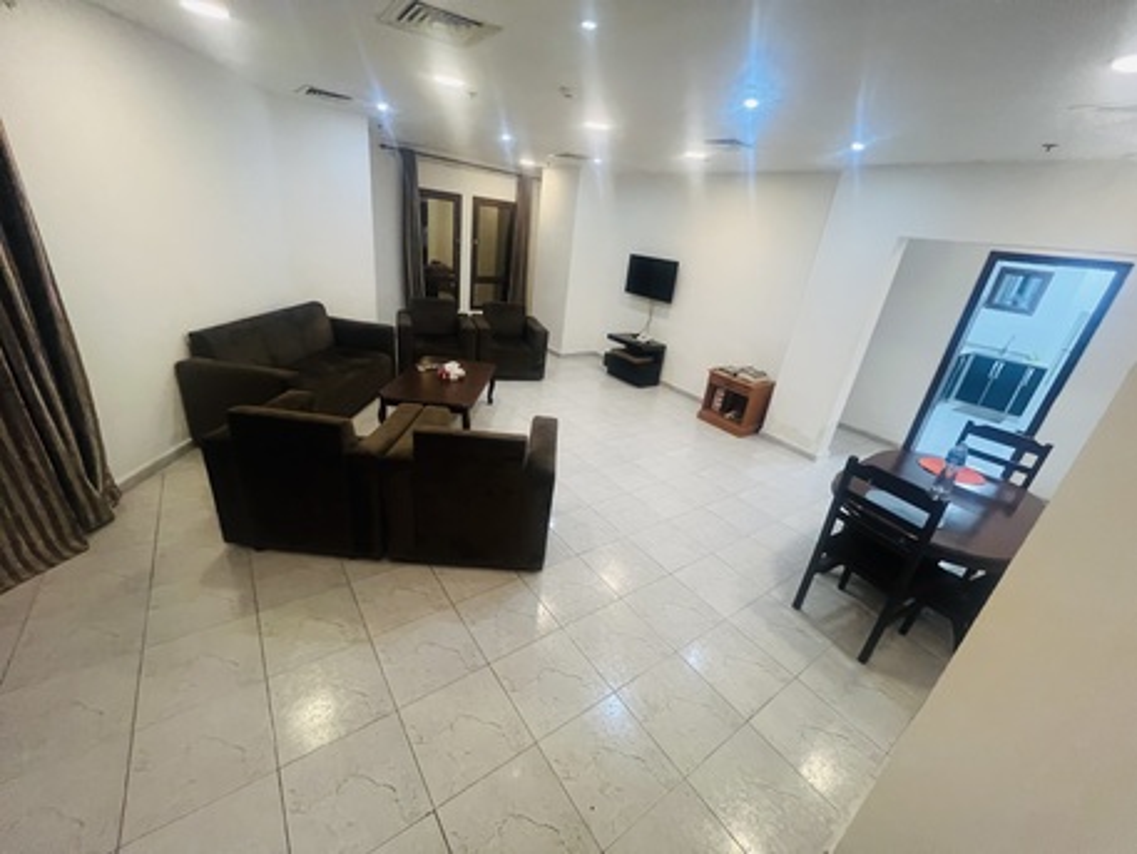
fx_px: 427
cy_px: 427
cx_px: 568
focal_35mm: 13
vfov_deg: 89.9
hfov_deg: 106.2
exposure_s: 1/50
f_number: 1.8
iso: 640
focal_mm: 1.57
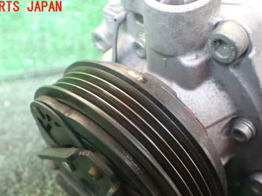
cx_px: 138
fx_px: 333
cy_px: 143
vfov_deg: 32.4
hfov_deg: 42.9
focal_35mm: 44
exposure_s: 1/30
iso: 1250
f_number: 2.3
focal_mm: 5.4
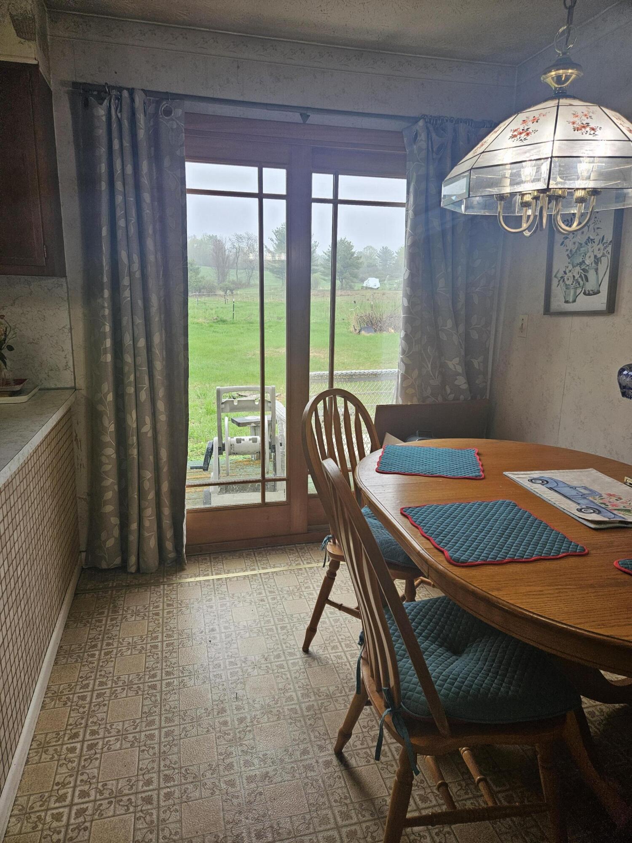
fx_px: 560
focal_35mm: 23
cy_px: 422
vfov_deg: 73.9
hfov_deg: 58.9
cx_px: 316
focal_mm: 5.4
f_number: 1.8
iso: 64
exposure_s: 1/120
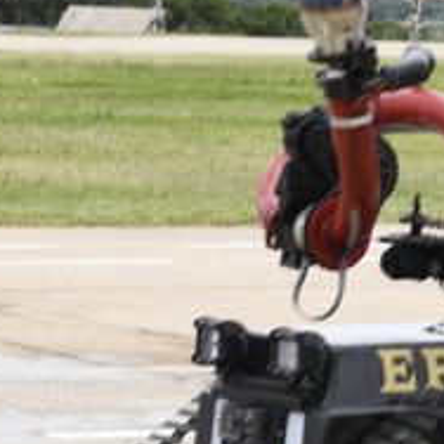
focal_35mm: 296
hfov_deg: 5.9
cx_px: 342
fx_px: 4295
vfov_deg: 5.9
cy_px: 462
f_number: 5
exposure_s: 1/250
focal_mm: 55
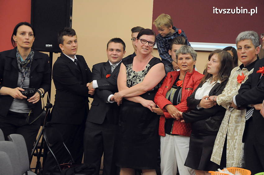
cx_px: 132
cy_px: 88
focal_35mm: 105
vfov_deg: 13.0
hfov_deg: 19.5
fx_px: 769
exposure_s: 1/80
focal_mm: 70
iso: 2500
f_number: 5.6
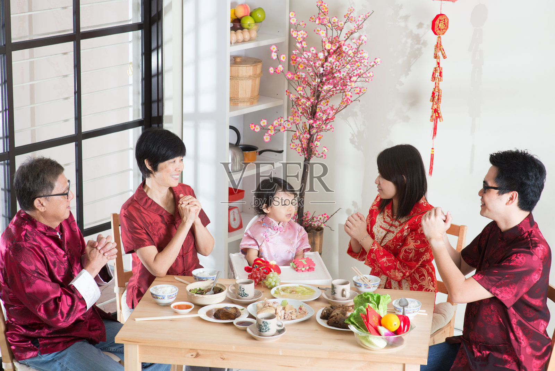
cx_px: 278
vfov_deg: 16.1
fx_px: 1311
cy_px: 186
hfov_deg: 23.9
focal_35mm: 85
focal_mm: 85
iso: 250
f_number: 5.6
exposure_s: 1/125
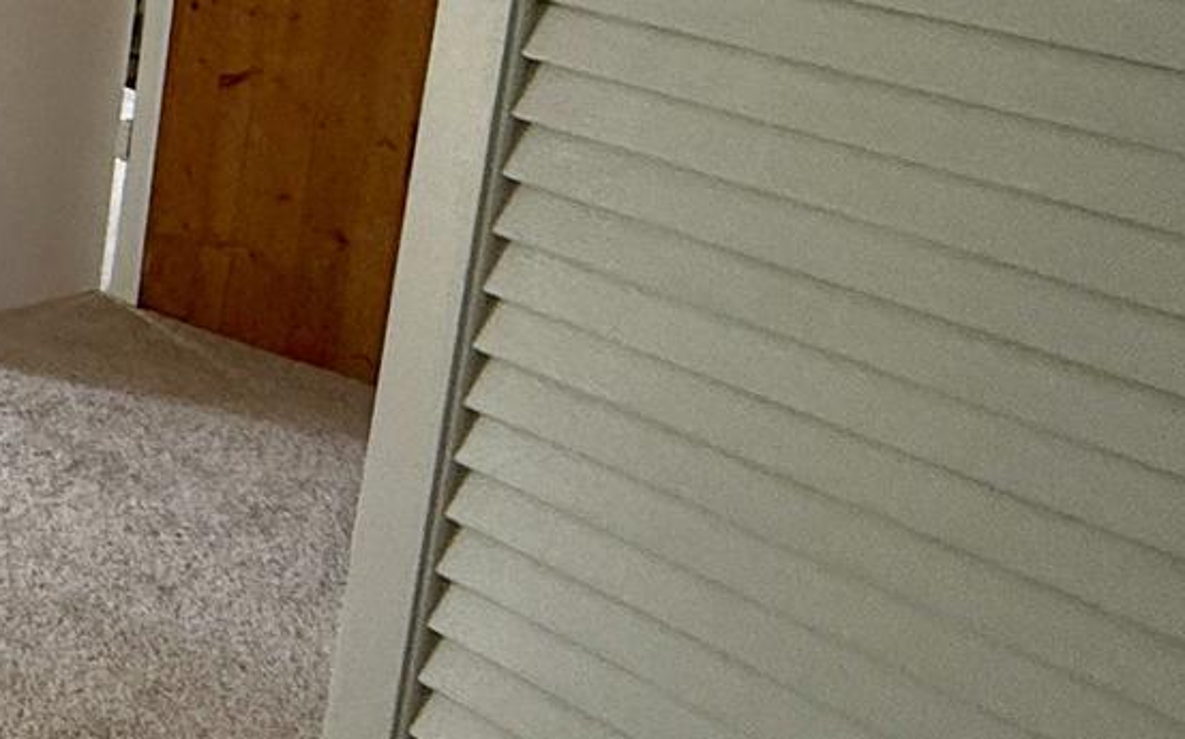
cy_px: -240
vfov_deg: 21.2
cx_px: -936
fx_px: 1775
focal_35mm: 55
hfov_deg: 22.3
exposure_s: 1/99
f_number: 2.2
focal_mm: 2.22
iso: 200
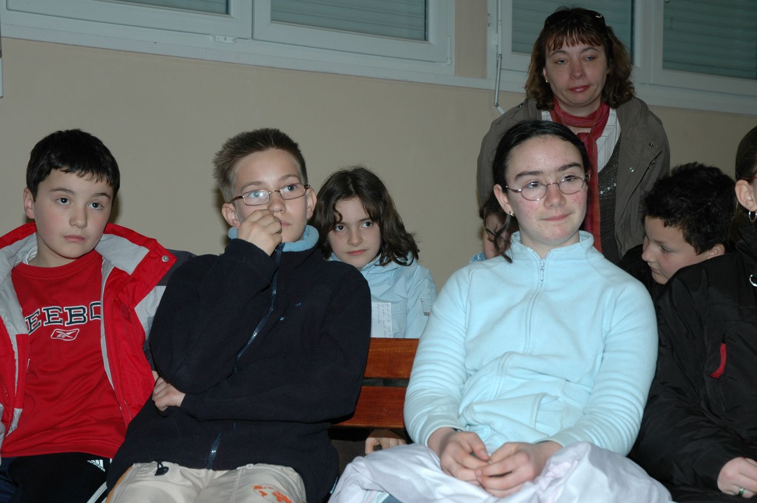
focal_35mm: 66
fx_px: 1387
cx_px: 378
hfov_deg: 30.5
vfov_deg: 20.6
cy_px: 252
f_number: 4.5
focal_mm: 44
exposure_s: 1/60
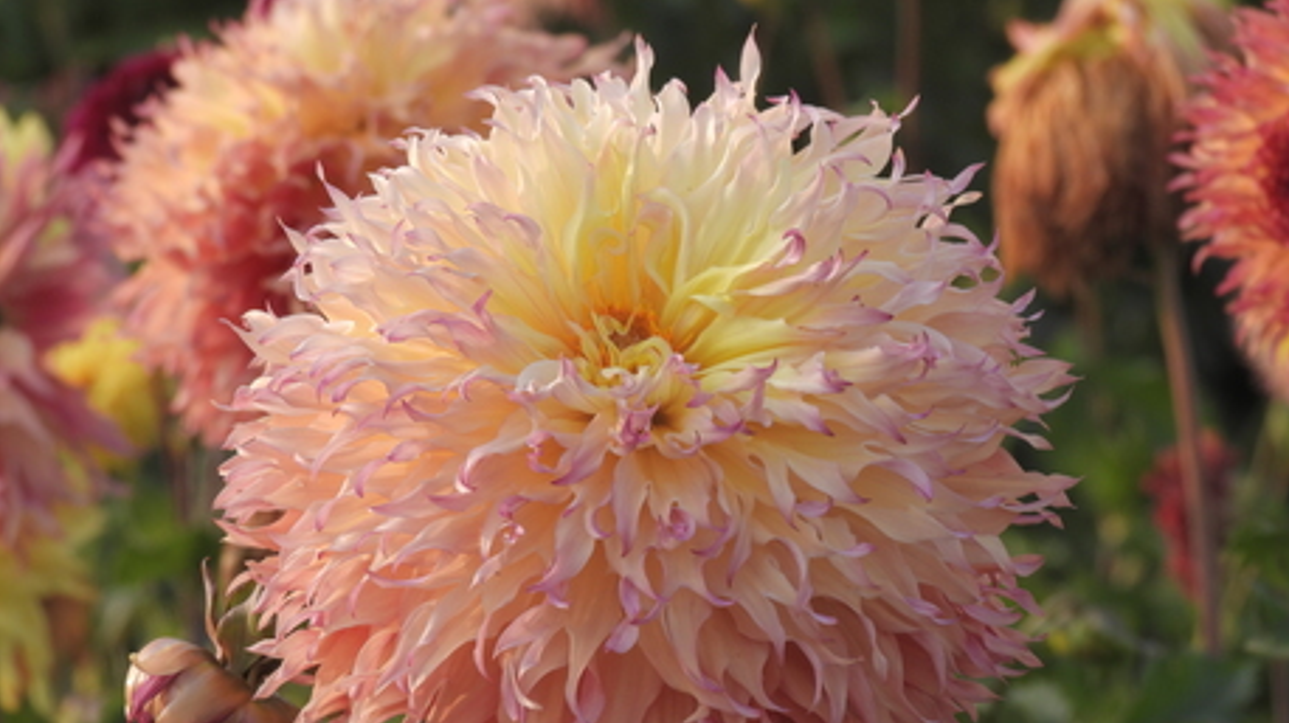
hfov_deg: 9.8
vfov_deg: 5.5
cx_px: 644
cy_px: 454
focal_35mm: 219
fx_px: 7481
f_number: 4.5
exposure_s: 1/160
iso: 100
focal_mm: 35.7
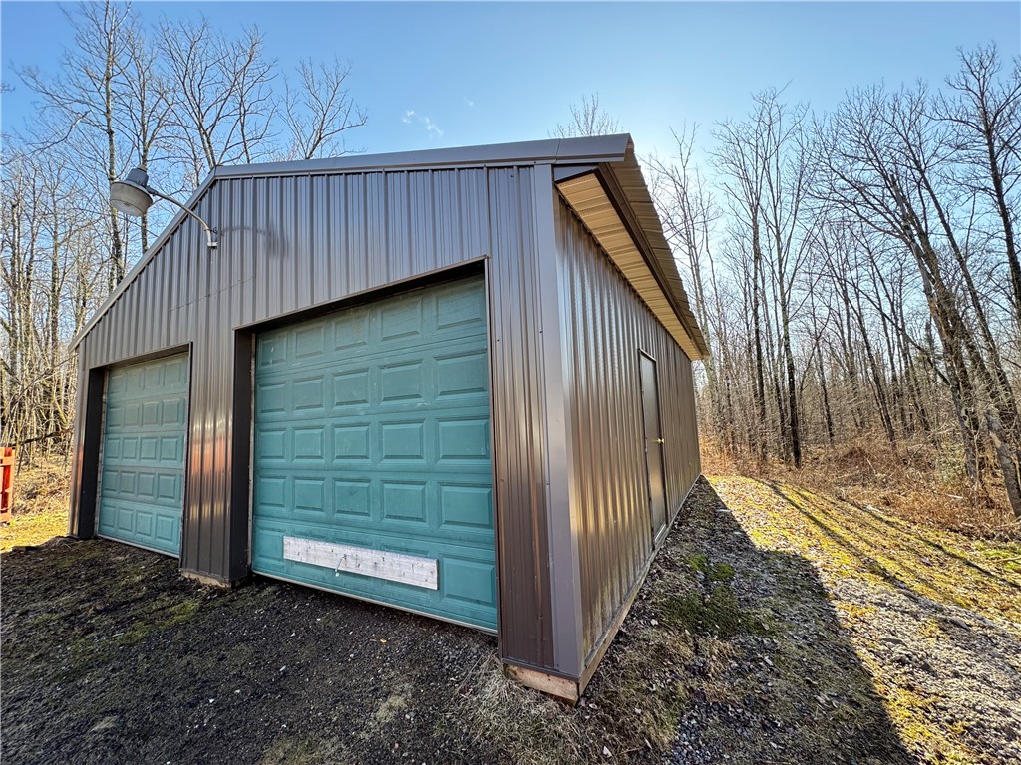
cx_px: 510
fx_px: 413
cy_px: 382
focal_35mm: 14
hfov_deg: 102.1
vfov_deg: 85.7
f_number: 2.2
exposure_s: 1/149
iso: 40
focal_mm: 2.22
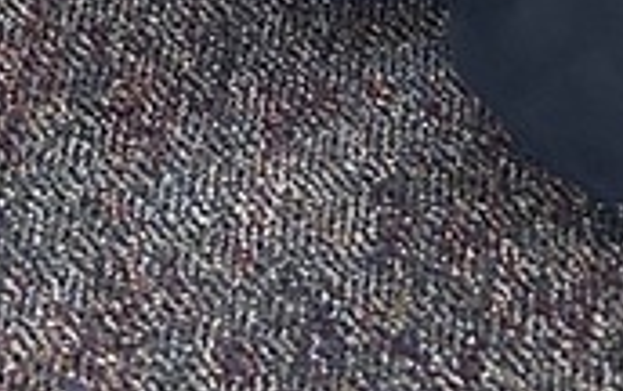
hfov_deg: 12.7
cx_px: 384
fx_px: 2788
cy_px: -1274
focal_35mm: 164
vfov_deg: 6.3
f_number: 1.5
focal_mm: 5.7
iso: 500
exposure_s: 1/60
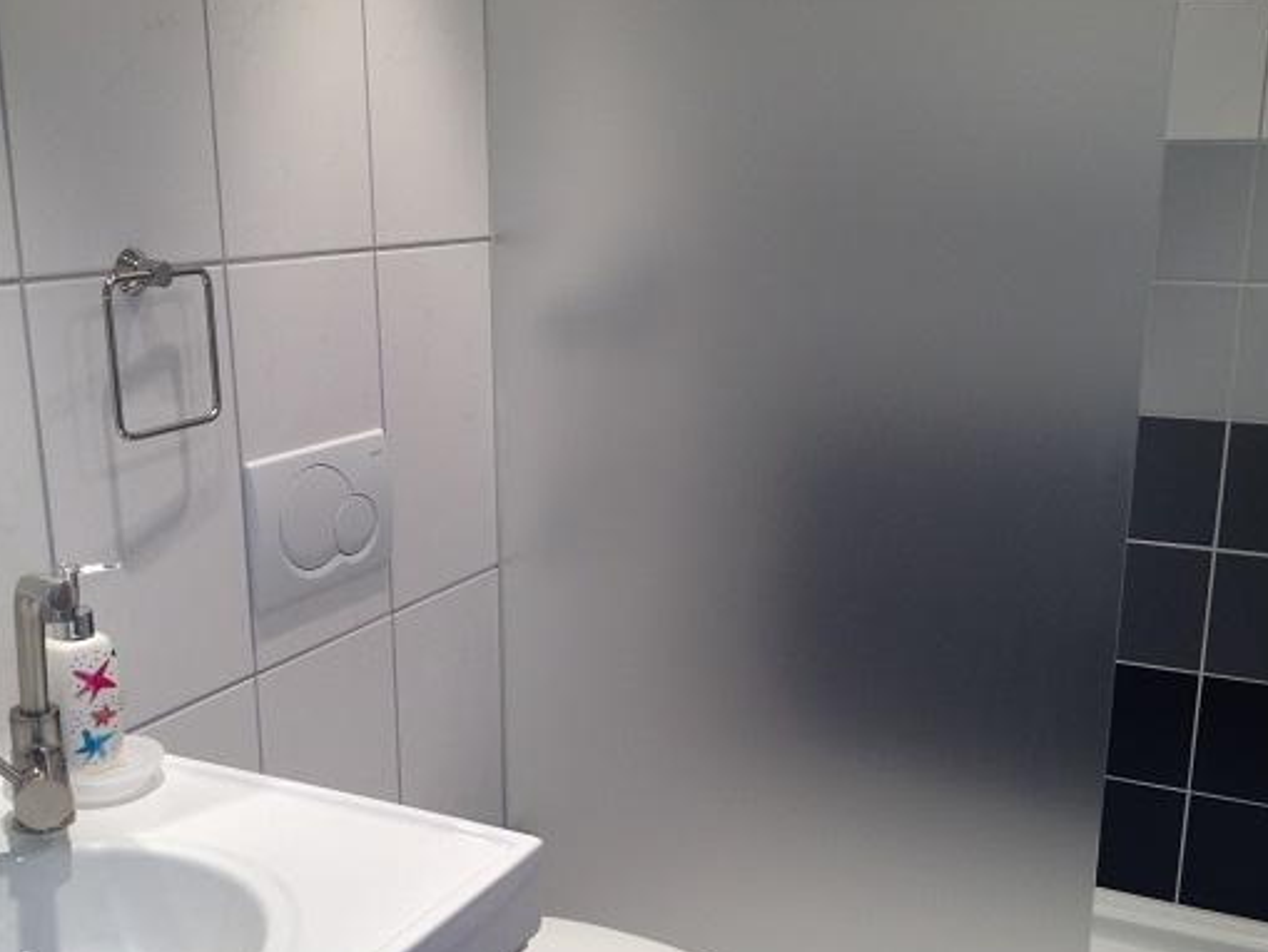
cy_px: 588
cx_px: 578
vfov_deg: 32.7
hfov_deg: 42.9
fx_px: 1612
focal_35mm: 44
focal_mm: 4.28
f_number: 2.4
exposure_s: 1/40
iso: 64
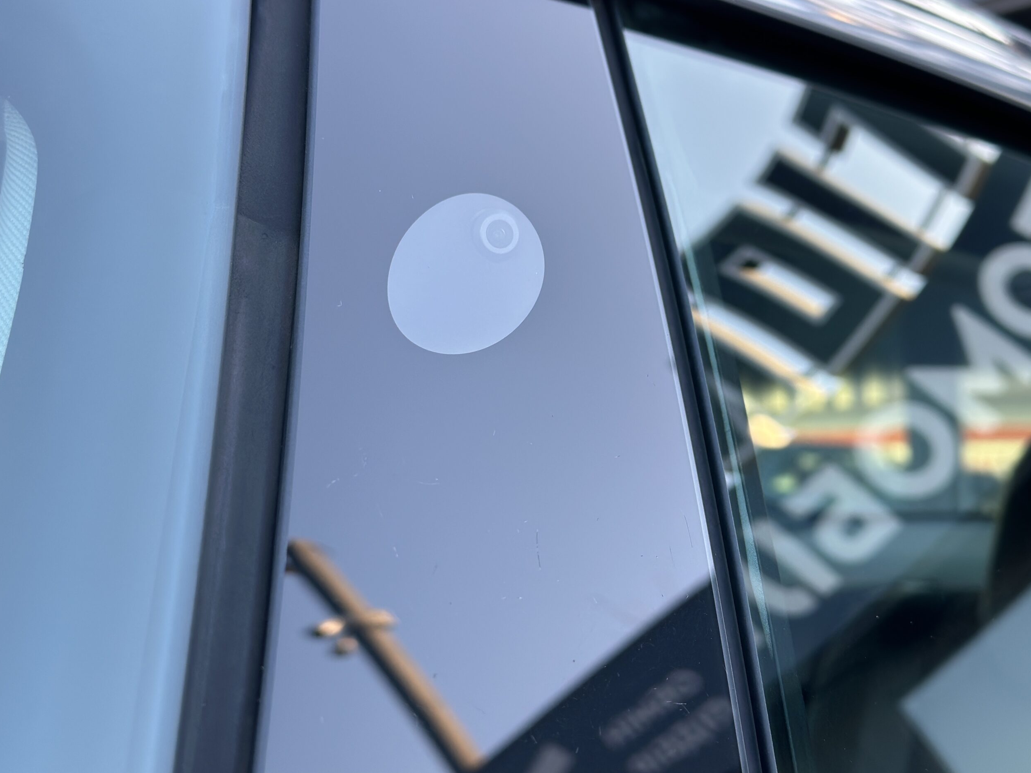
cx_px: 522
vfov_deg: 29.7
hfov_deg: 38.9
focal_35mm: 49
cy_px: 381
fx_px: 1459
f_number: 1.78
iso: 80
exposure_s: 1/267
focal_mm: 6.86
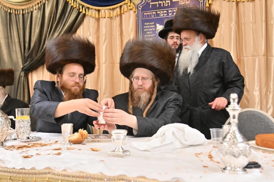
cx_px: 137
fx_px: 274
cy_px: 91
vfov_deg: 36.8
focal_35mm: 36
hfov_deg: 53.1
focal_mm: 24
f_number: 4
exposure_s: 1/200
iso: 640
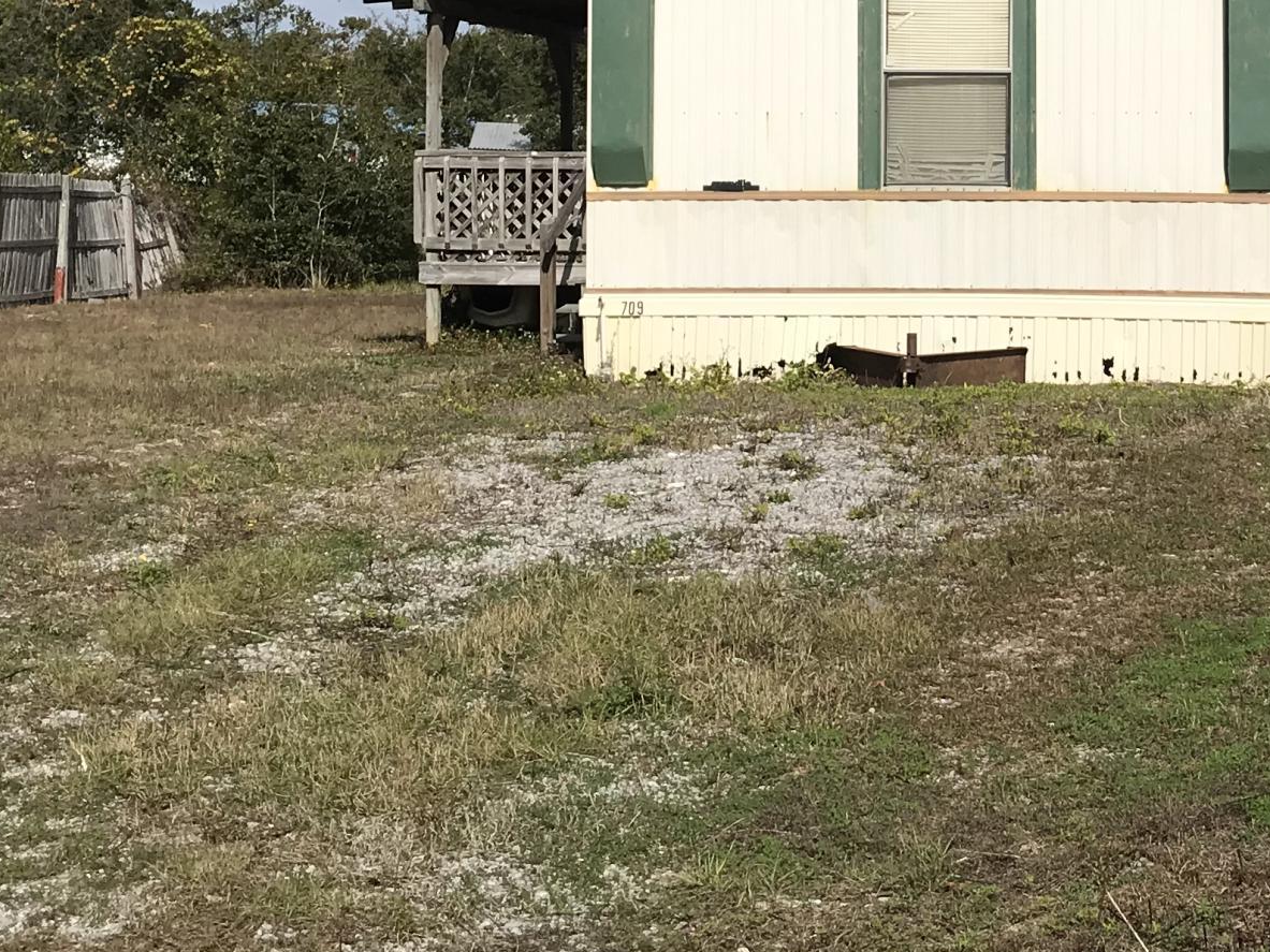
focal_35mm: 71
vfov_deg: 20.3
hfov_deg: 26.7
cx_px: 1070
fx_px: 2605
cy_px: 90
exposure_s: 1/3831
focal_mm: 3.99
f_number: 1.8
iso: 20
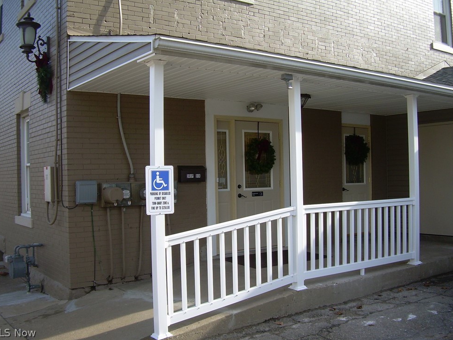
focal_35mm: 40
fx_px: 524
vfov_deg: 36.0
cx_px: 226
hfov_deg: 46.8
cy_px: 162
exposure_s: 1/500
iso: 50
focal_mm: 6.3
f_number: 2.8
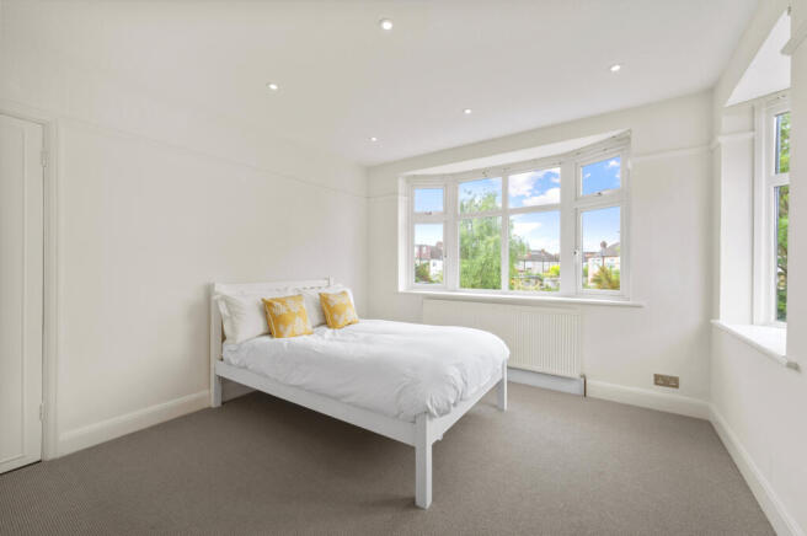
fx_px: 314
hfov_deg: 104.3
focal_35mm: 14
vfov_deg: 81.1
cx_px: 404
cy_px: 268
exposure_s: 1/4
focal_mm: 14
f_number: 16
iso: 200
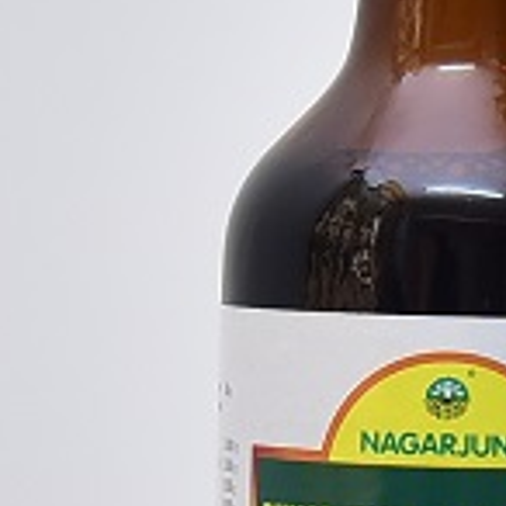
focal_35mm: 122
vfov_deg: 14.1
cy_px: 499
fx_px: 2018
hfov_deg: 14.2
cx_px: 451
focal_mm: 40
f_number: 4
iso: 1250
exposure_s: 1/100
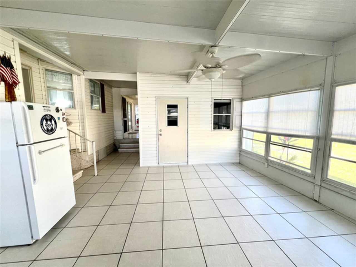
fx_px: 134
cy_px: 134
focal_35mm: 13
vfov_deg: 89.9
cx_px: 178
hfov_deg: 106.2
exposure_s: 1/99
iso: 80
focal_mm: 1.57
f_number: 1.8
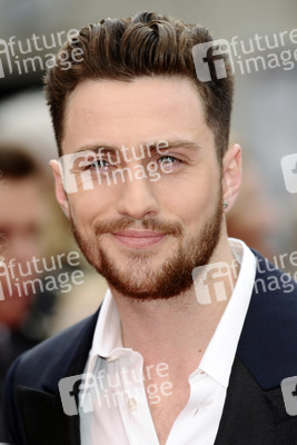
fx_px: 3709
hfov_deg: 4.6
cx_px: 148
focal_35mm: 300
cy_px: 222
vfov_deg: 6.9
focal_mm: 200
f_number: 4.5
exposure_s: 1/250
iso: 200
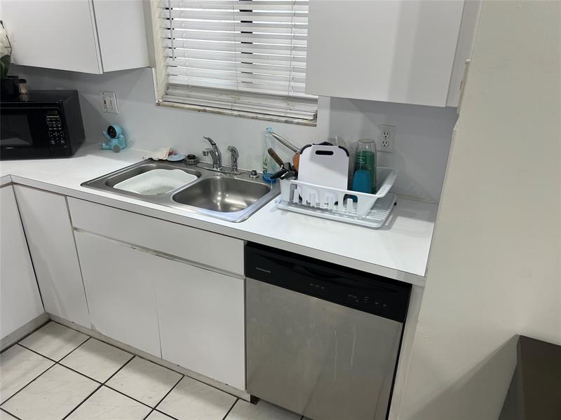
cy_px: 210
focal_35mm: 26
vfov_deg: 53.1
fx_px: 421
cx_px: 280
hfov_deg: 67.3
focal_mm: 5.7
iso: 64
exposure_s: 1/120
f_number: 1.5
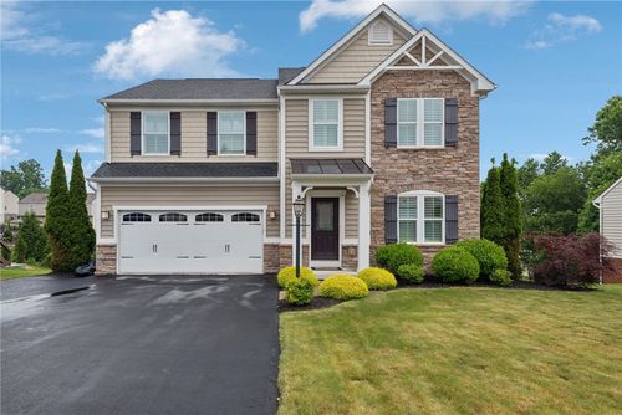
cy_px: 208
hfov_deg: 81.2
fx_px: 363
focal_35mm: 21
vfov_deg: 59.6
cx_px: 311
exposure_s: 1/160
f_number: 11
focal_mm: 21
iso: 50
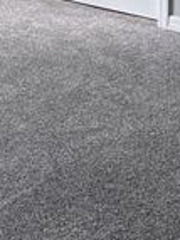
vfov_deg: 14.8
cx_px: -255
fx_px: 819
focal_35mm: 118
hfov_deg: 10.7
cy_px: -178
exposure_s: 1/347
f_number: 1.78
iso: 80
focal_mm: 6.86
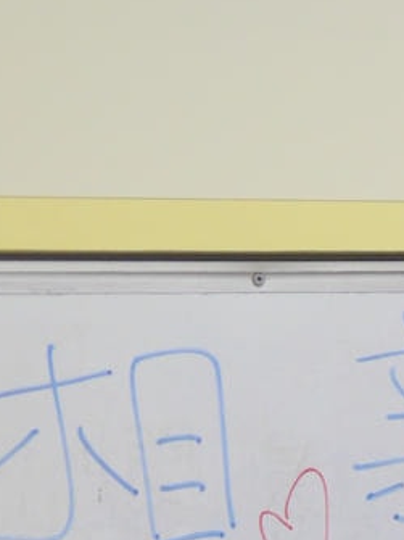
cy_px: 1201
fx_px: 2974
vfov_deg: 9.4
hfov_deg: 7.3
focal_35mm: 191
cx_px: 929
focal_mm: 20
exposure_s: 1/125
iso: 160
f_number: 1.7
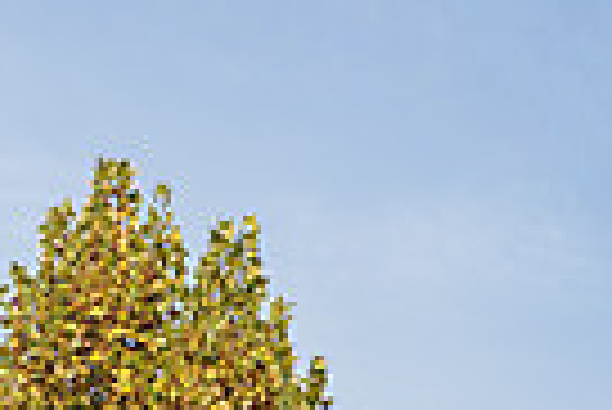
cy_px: 712
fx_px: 3455
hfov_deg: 10.1
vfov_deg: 6.6
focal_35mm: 203
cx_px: 565
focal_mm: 46
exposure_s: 1/1250
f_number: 3.2
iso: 100
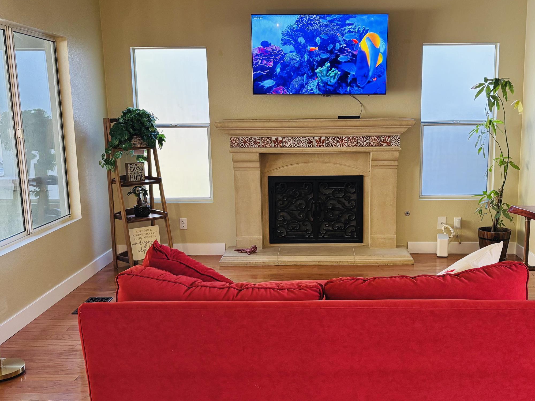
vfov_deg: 35.9
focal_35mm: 40
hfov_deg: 46.6
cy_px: 219
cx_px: 308
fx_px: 618
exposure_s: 1/60
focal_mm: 5.96
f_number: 1.6
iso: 160
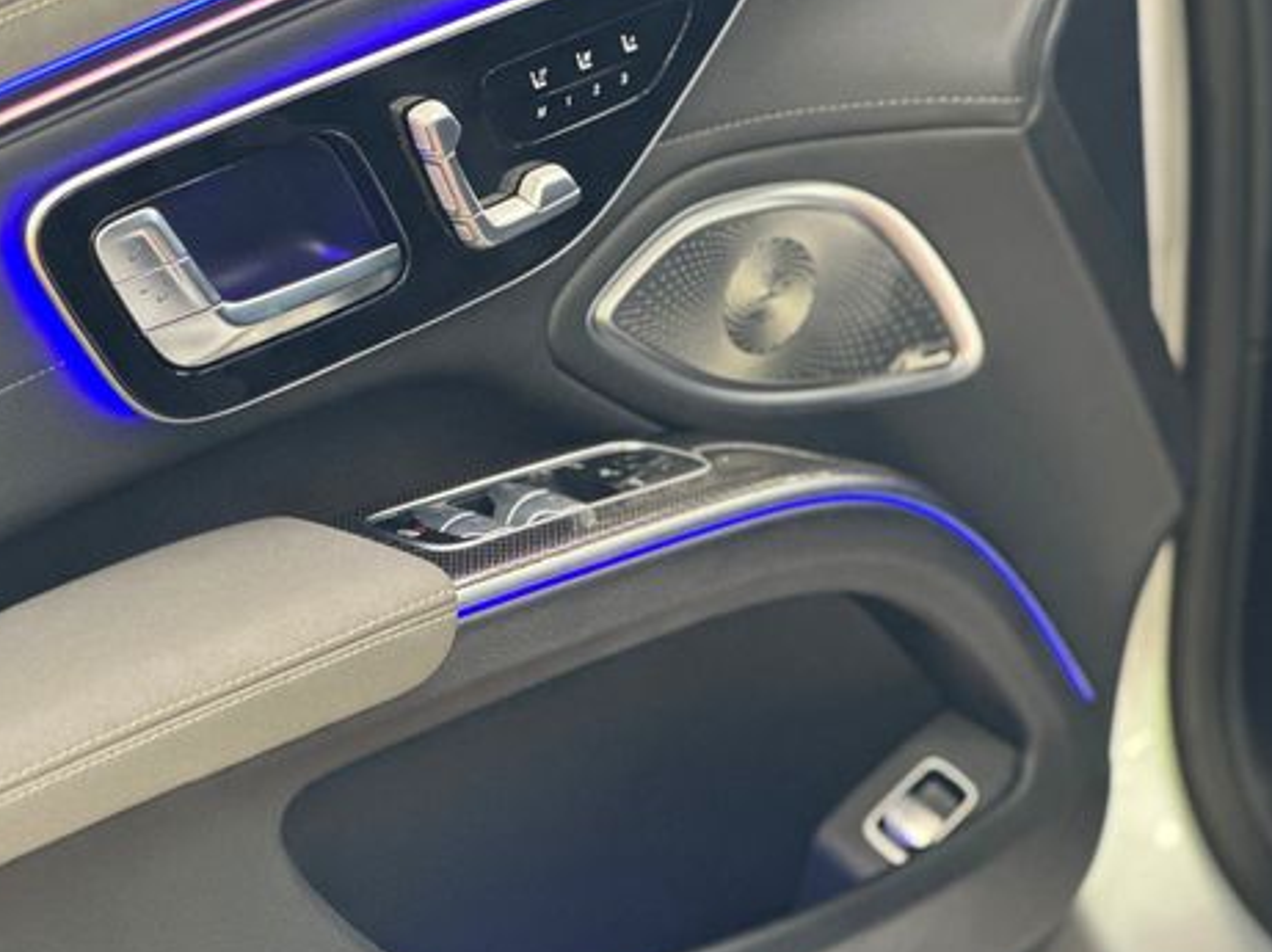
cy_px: 546
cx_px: 441
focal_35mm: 107
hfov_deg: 18.3
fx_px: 3929
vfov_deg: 13.8
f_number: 2.8
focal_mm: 9
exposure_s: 1/30
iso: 320
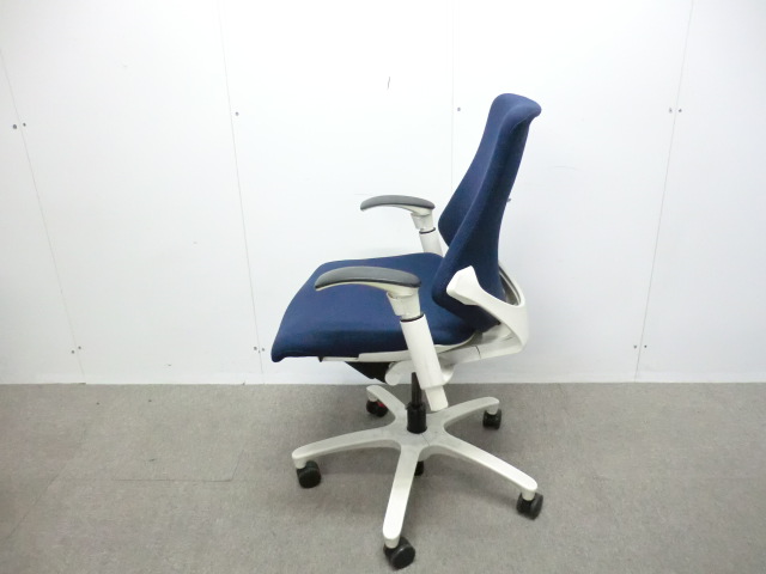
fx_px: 597
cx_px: 383
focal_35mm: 27
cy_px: 287
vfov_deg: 51.4
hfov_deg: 65.3
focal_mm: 4.9
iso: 800
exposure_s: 1/50
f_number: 3.2
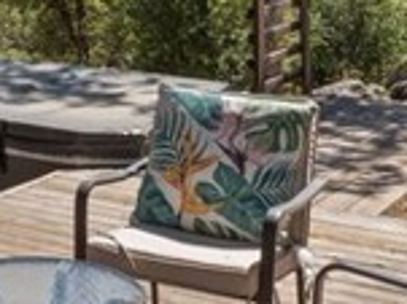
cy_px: -70
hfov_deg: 17.7
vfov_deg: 14.5
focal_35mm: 98
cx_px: -224
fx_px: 1151
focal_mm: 10
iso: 100
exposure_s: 1/60
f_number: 8
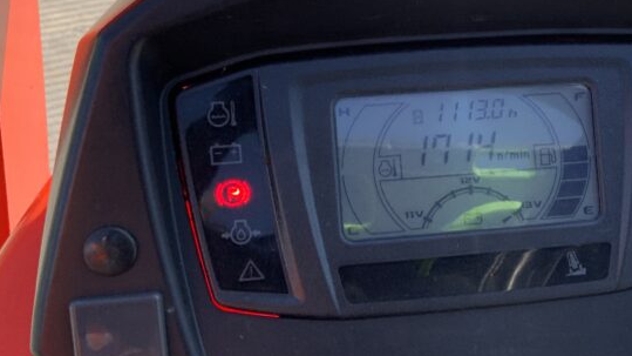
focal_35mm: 60
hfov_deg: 33.7
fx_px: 1005
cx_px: 523
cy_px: 164
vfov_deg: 20.0
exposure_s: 1/770
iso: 16
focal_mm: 3
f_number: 1.8
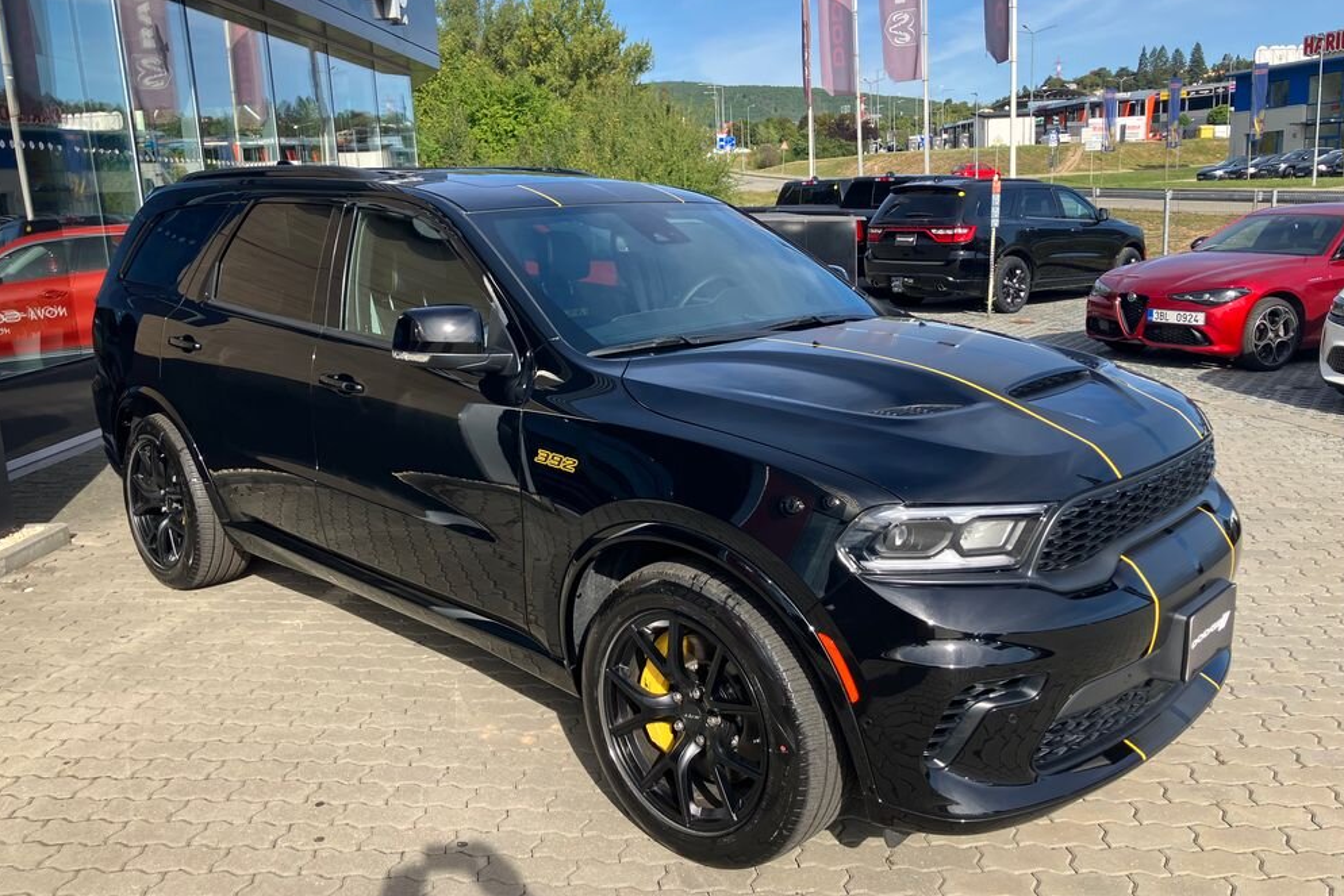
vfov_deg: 43.6
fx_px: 1120
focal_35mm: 30
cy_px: 420
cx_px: 663
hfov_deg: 61.9
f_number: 1.8
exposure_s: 1/823
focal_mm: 3.99
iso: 32
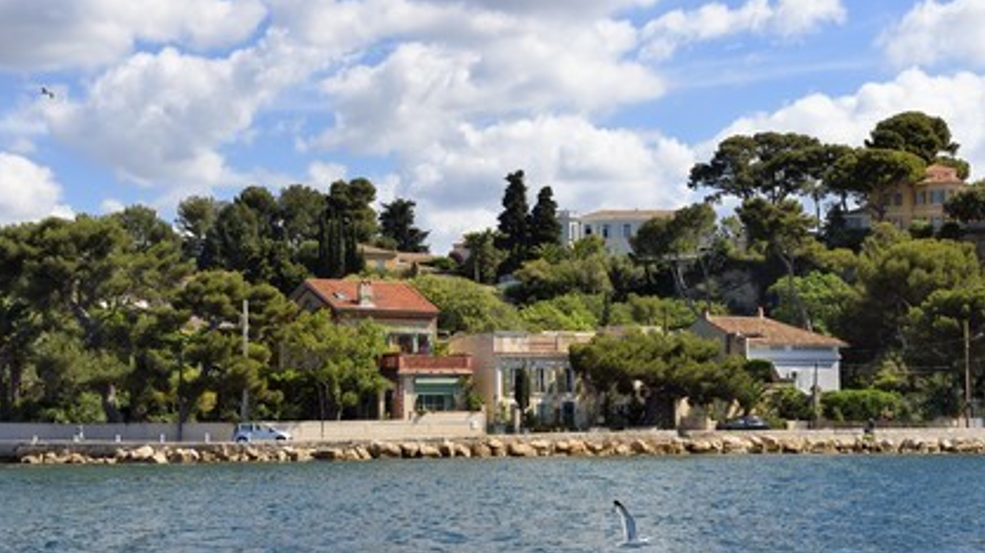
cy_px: 326
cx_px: 490
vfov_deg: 16.3
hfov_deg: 28.6
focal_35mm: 74
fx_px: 1932
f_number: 10
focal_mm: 70
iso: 200
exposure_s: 1/320
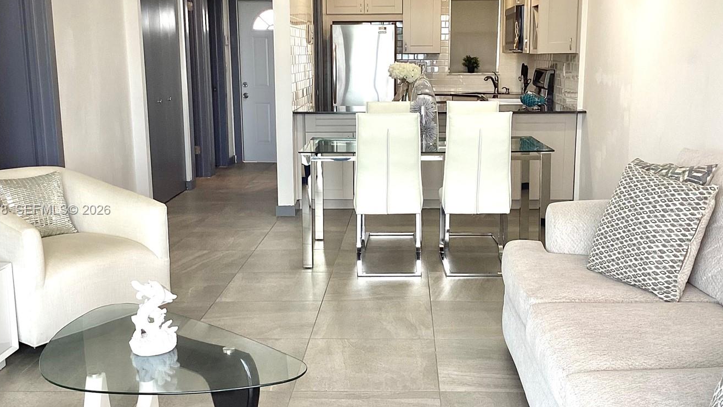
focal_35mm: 41
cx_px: 378
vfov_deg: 29.0
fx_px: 786
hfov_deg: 49.4
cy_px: 211
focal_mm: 3.3
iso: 80
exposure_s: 1/120
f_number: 2.4
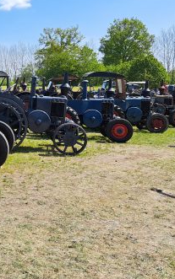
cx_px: -53
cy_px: 109
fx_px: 351
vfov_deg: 43.2
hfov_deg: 24.4
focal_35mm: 46
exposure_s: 1/970
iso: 50
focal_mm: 5.23
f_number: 1.8
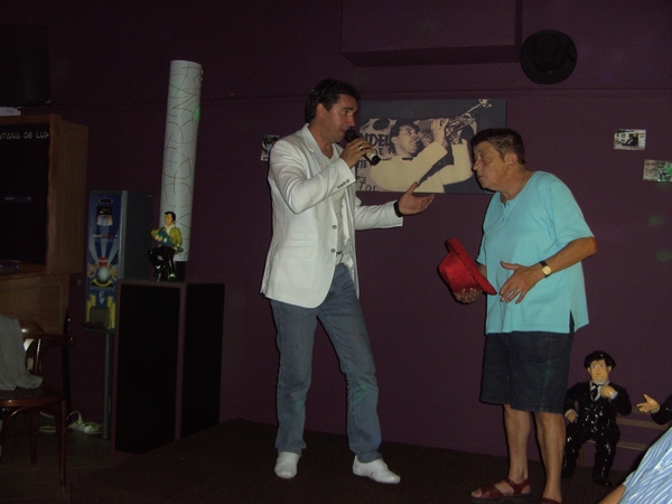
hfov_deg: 50.1
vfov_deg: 38.7
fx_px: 718
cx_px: 336
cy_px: 252
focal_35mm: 37
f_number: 2.8
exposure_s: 1/50
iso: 100
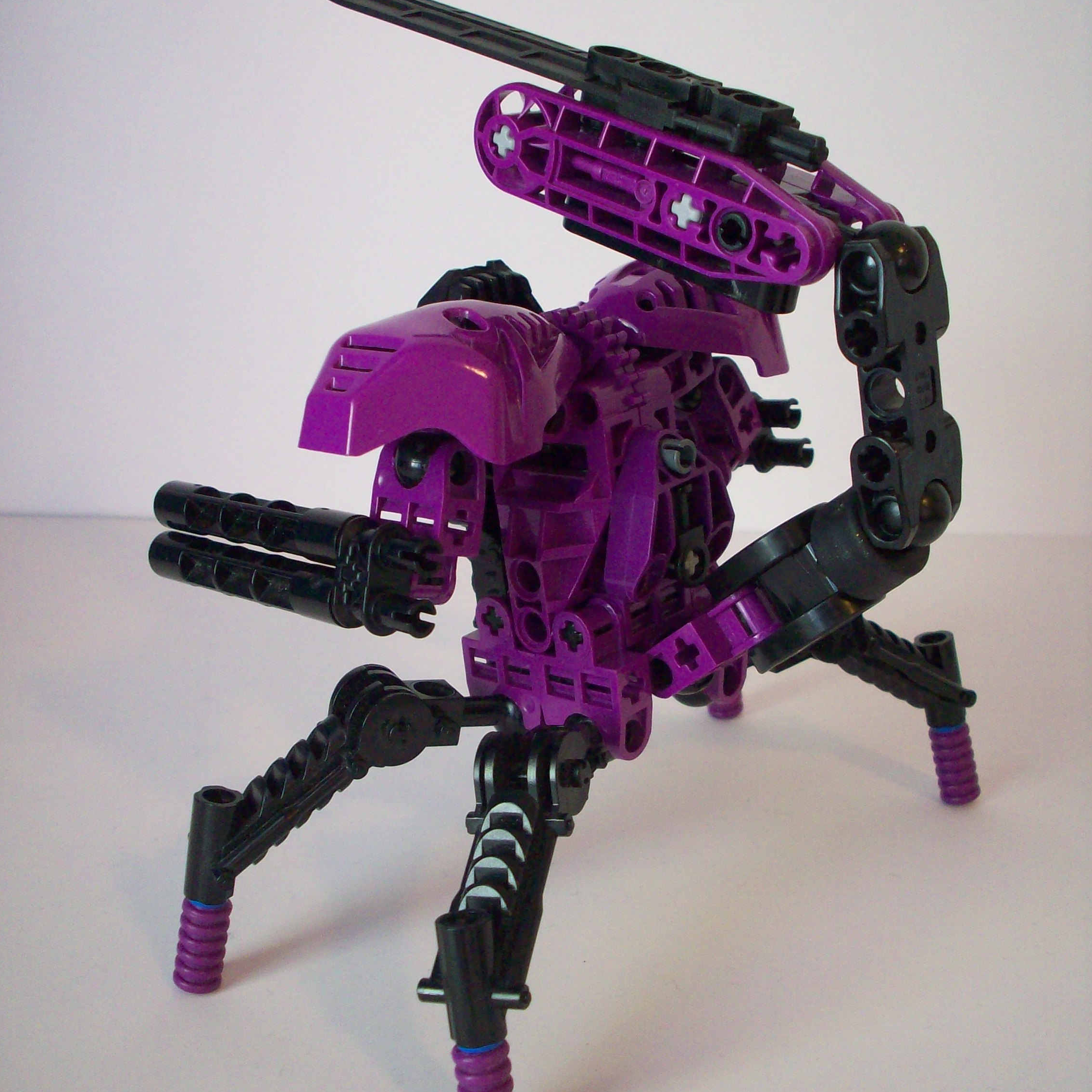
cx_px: 548
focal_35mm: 44
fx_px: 1570
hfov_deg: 38.3
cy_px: 557
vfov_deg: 38.3
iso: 160
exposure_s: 1/14
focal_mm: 6.2
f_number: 2.8
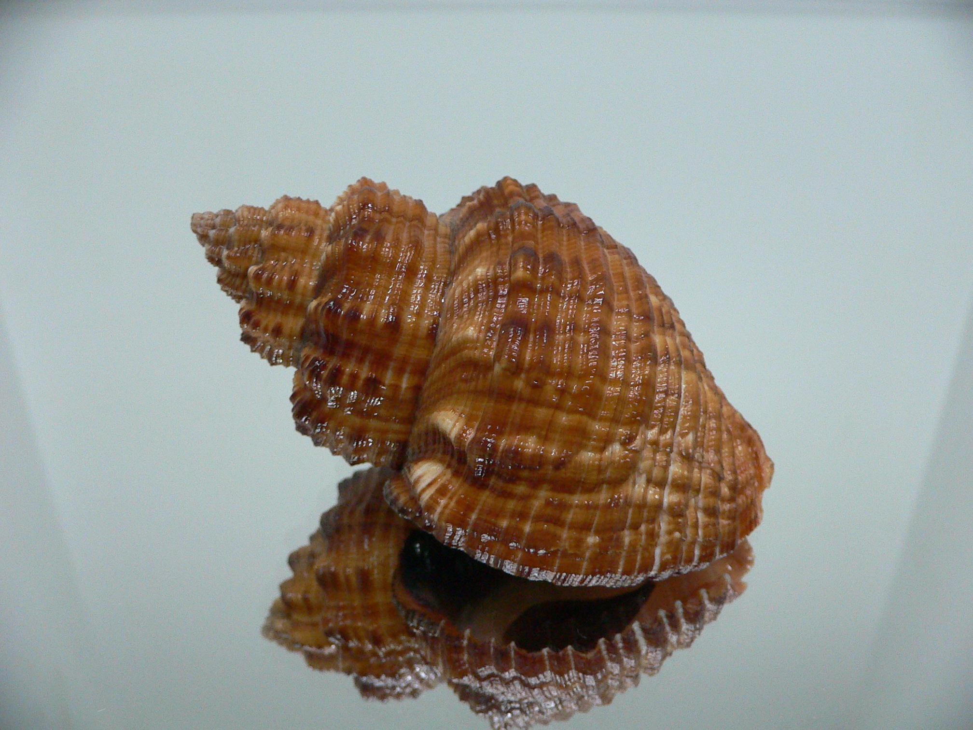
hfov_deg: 52.6
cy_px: 365
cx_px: 486
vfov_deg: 40.7
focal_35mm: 35
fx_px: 984
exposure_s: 1/50
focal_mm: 4.6
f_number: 2.8
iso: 200
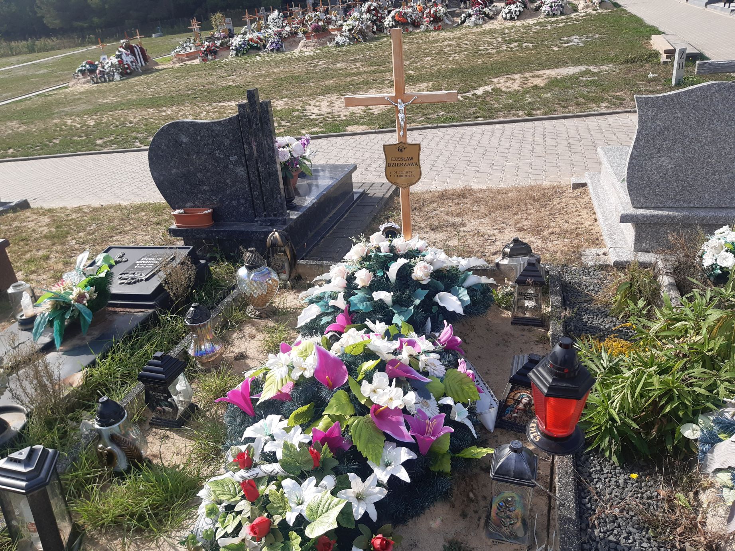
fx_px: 552
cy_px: 276
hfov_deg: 67.3
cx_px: 368
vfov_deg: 53.1
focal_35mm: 26
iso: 40
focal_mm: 3.92
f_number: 1.7
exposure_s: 1/1289
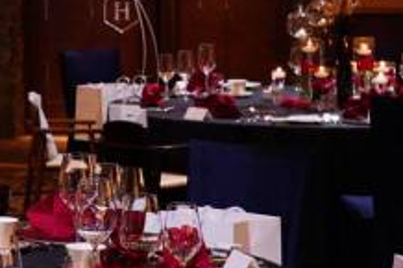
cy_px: -49
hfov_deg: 12.8
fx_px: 1723
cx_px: -153
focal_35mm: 154
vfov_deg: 8.8
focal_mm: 42
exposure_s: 1/250
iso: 3200
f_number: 4.5
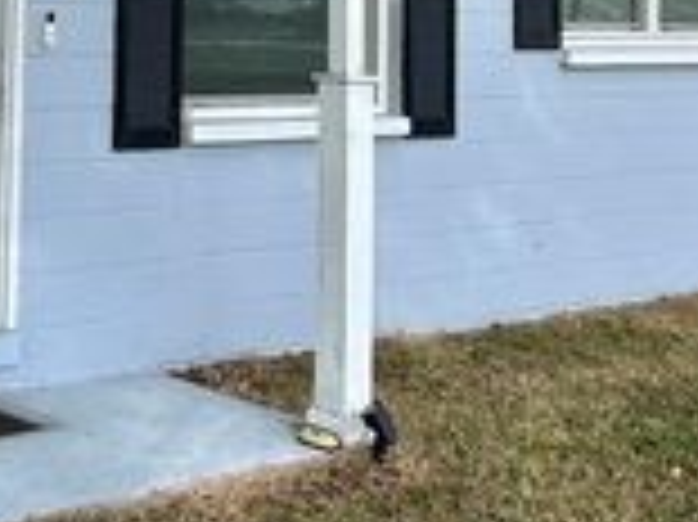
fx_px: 1692
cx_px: 23
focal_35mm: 84
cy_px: -160
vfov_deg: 16.6
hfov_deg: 22.5
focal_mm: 5.7
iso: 50
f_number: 1.5
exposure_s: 1/2008
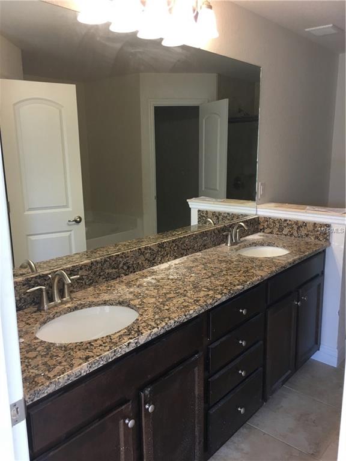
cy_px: 230
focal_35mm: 29
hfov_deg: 48.2
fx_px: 386
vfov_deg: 61.7
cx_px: 173
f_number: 2.2
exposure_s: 1/30
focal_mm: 4.15
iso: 40
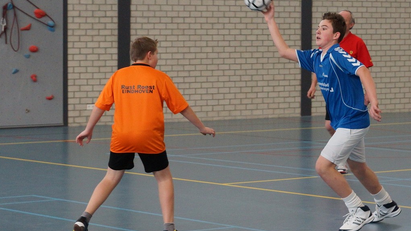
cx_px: 206
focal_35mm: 79
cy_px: 108
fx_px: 861
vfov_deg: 15.3
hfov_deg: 26.9
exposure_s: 1/250
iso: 1000
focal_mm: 50
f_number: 4
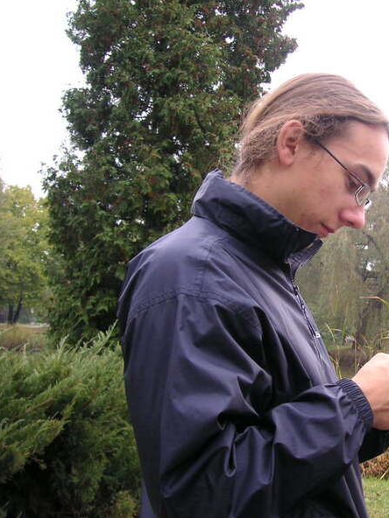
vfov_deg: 38.2
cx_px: 321
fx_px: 749
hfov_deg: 28.4
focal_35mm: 50
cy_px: 259
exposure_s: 1/45
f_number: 2.8
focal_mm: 6.1
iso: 50
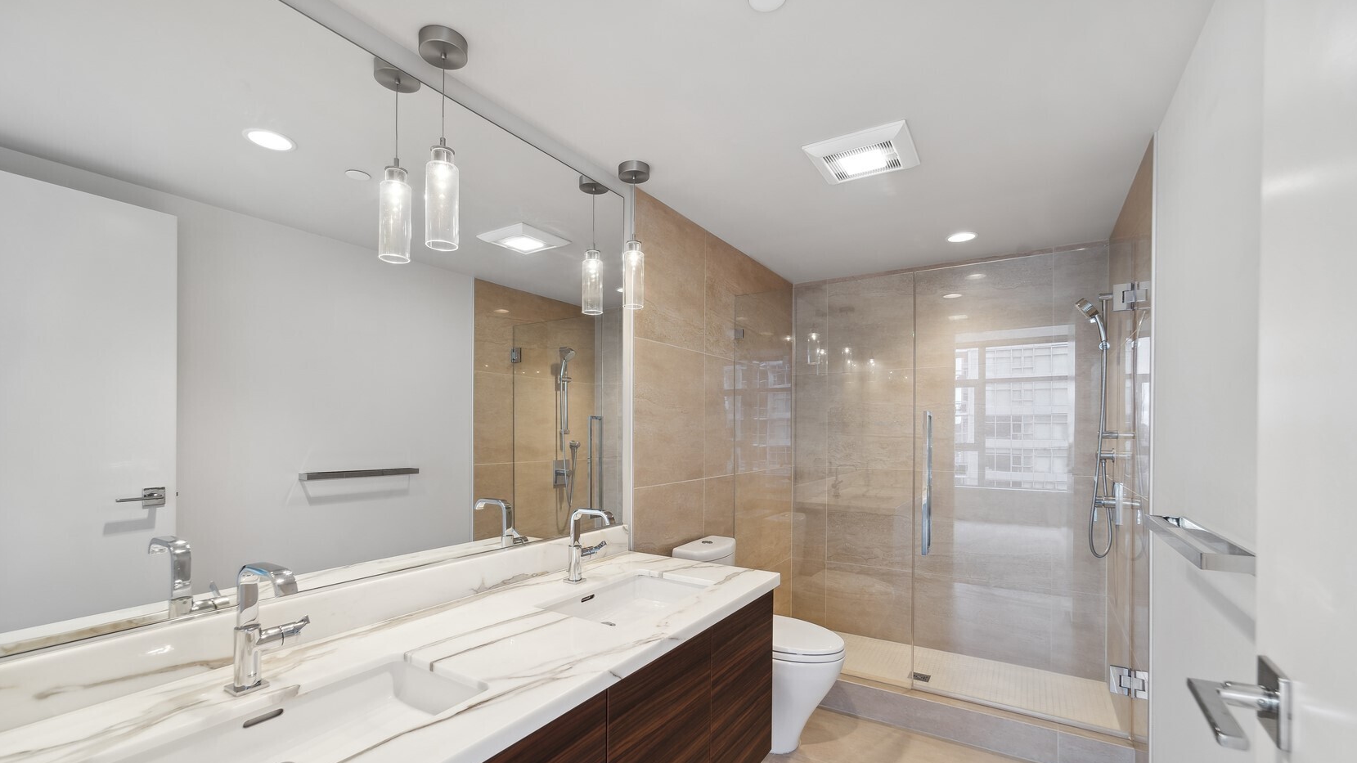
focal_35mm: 15
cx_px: 665
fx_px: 540
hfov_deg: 103.0
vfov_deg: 70.2
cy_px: 432
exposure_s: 1/4
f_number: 8
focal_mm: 14
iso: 100
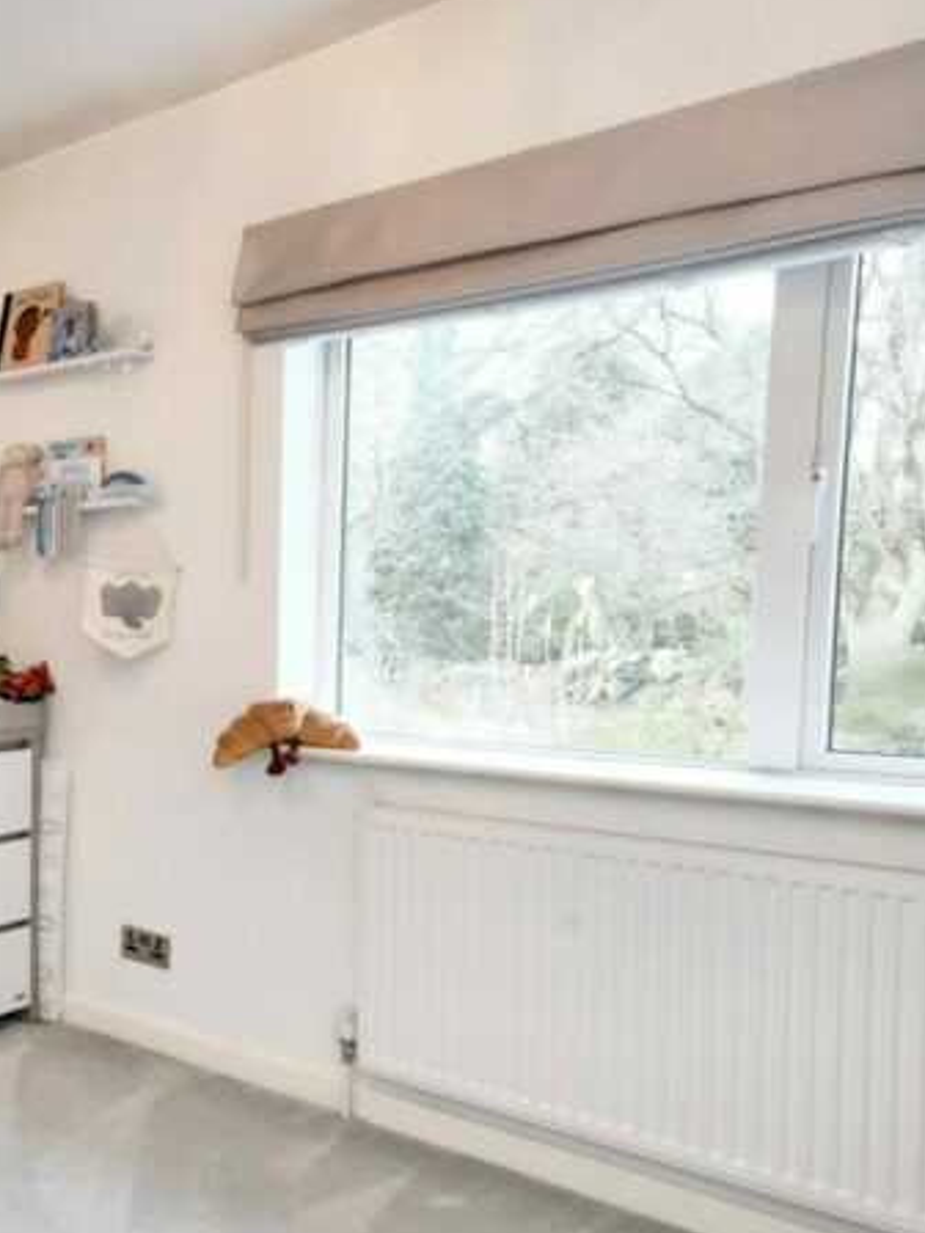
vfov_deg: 55.3
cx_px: -242
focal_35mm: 33
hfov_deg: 33.1
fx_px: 1176
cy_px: 676
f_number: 5.6
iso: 4000
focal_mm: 10
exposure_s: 1/56
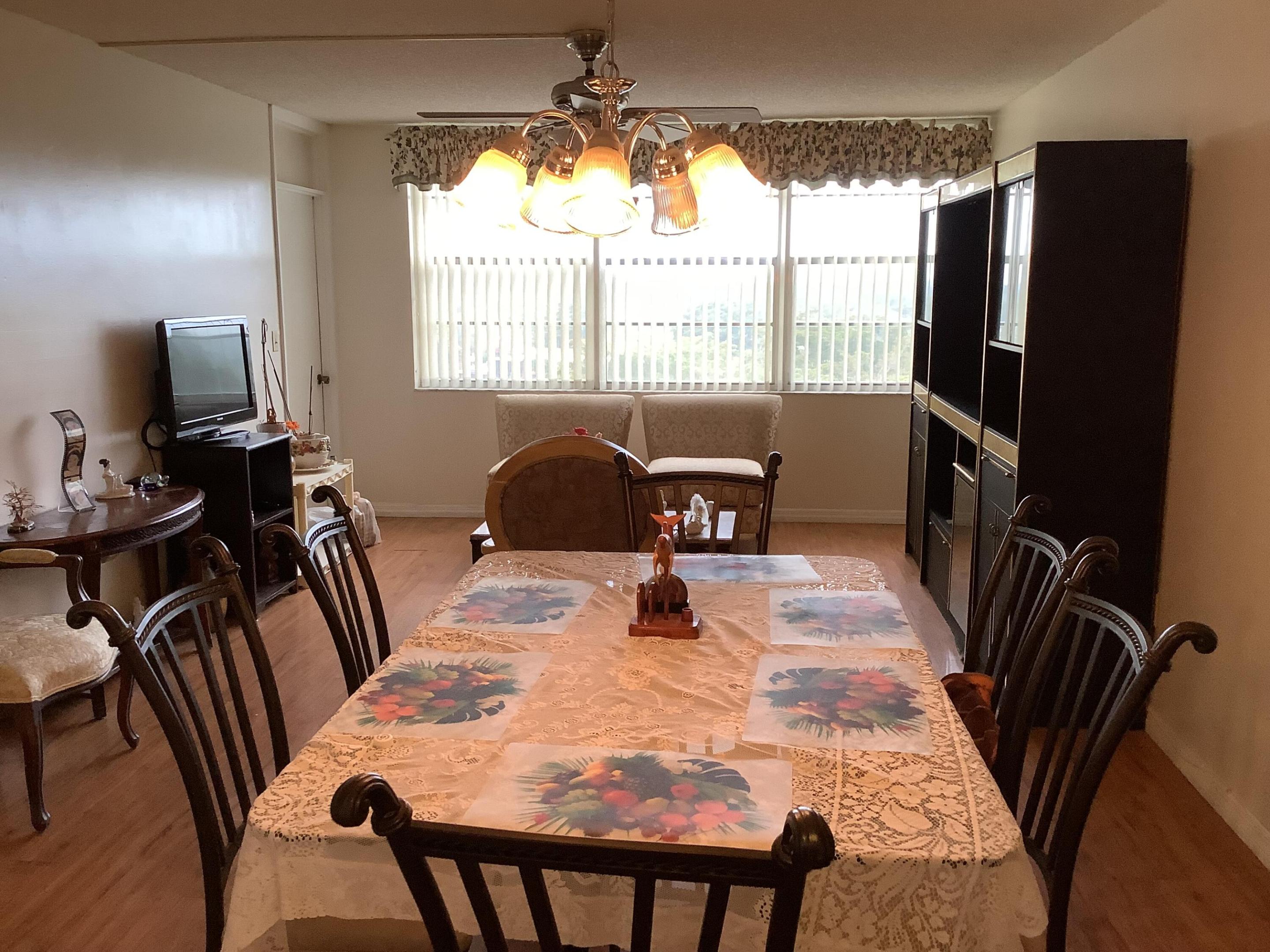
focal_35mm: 31
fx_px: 1137
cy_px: 476
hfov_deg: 58.4
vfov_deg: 45.4
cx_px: 635
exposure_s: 1/60
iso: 125
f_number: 2.4
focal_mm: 3.3
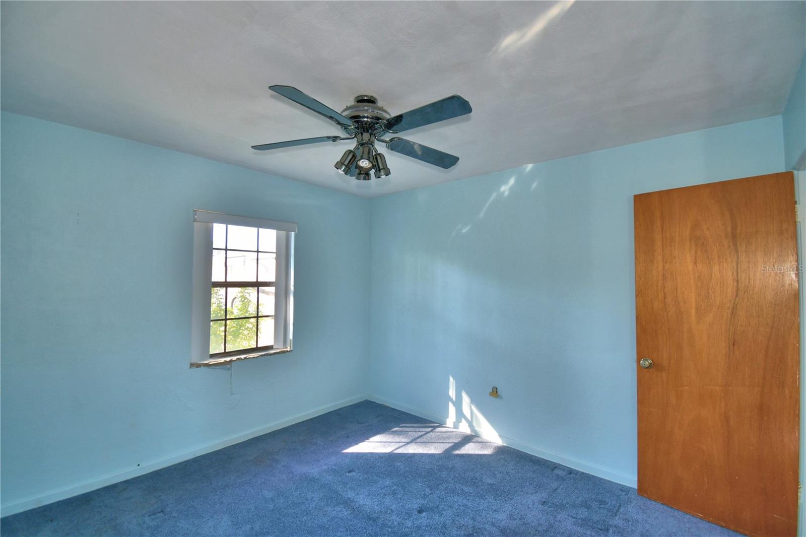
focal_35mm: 15
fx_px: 336
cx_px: 403
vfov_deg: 77.3
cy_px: 268
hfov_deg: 100.4
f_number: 4.5
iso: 180
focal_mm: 10
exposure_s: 1/60
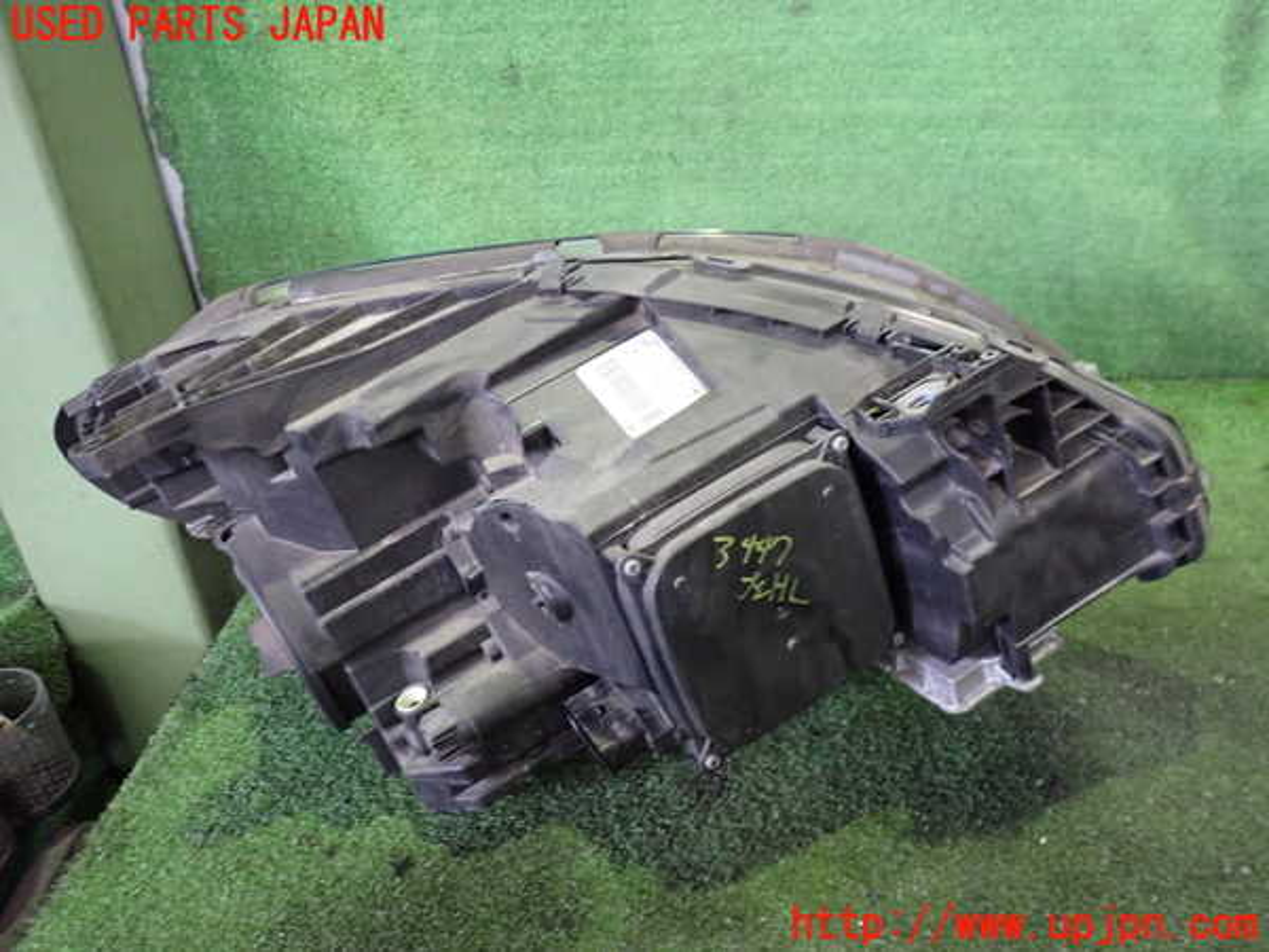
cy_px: 476
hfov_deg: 60.0
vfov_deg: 46.8
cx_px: 634
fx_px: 1100
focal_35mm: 30
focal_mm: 5.4
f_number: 2.3
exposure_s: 1/30
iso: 640
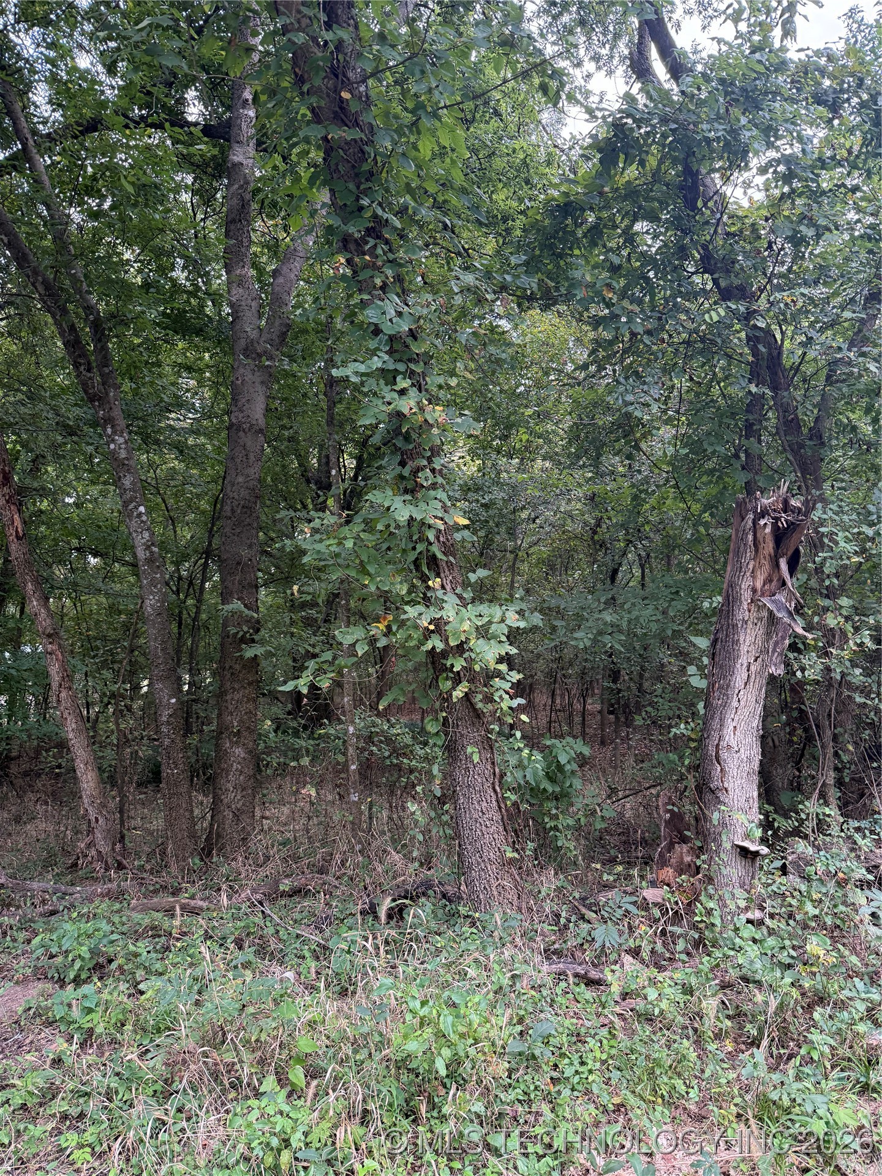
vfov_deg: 71.6
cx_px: 441
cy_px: 588
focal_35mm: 24
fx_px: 815
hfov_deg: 56.8
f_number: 1.78
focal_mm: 6.76
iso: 200
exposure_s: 1/64
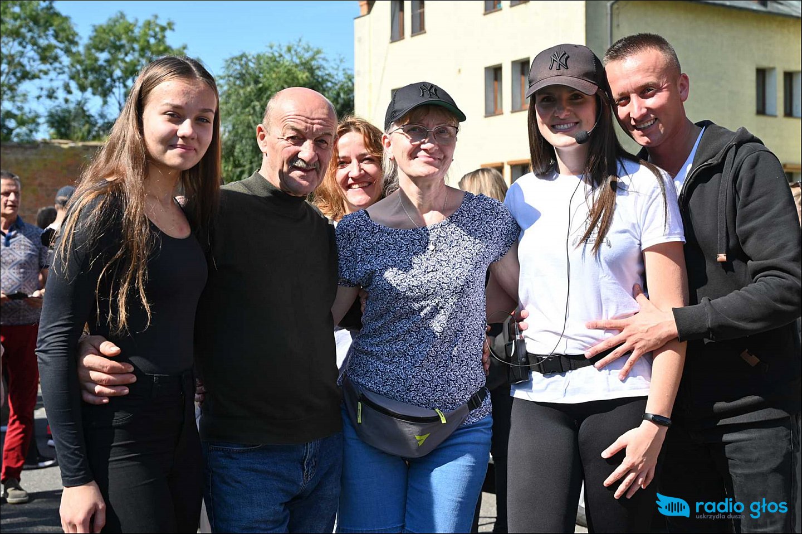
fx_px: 1069
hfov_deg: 41.1
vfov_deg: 28.0
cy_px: 267
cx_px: 401
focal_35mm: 48
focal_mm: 48
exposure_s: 1/320
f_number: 6.3
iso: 100
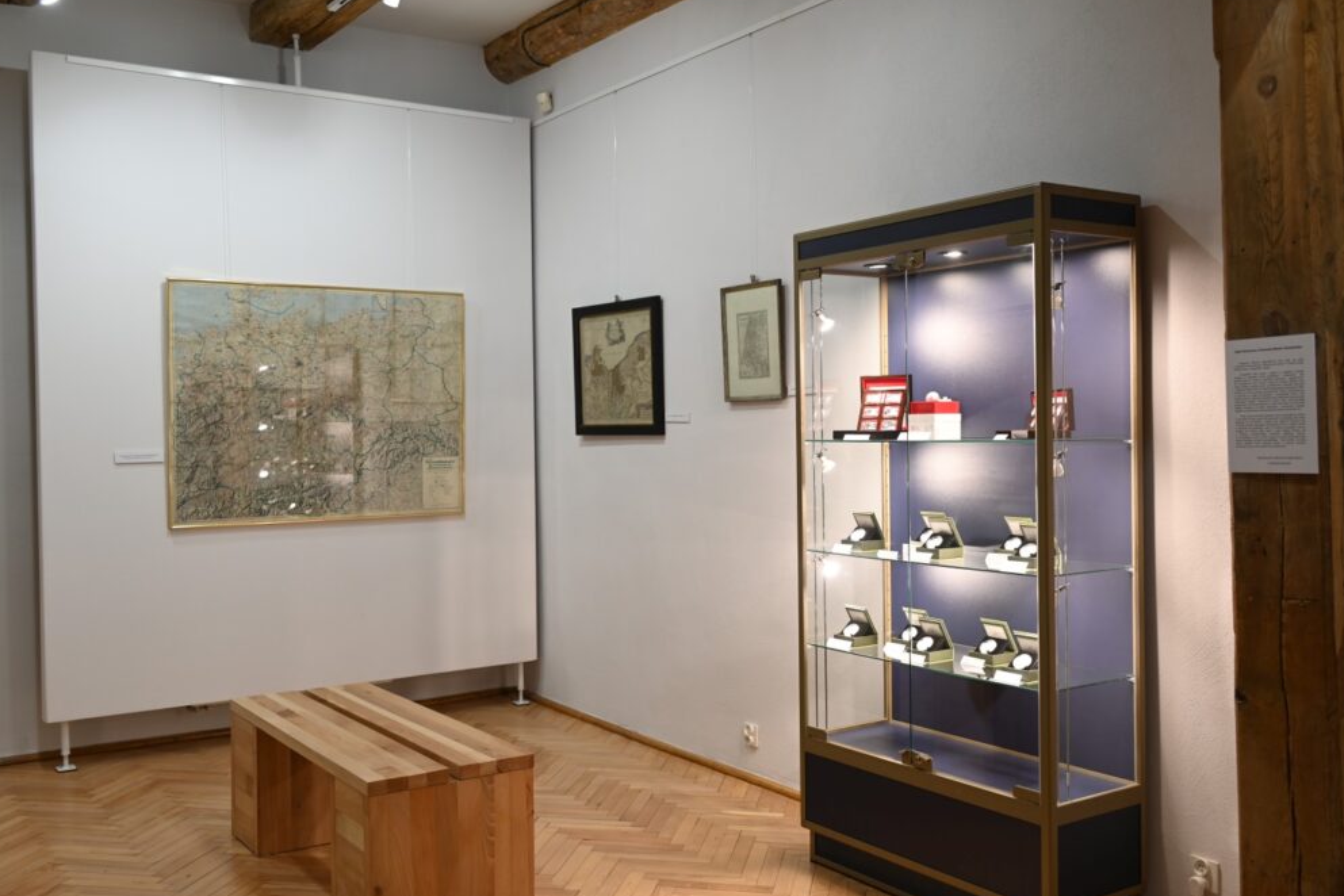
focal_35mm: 34
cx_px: 671
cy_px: 446
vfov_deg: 38.9
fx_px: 1269
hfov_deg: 55.8
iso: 250
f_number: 4.8
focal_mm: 33
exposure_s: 1/20
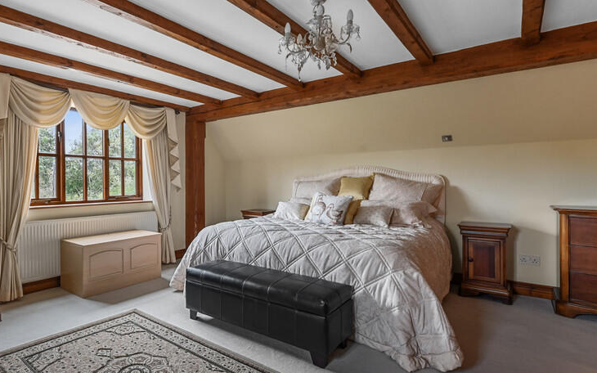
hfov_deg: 82.2
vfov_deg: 59.6
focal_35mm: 20
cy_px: 173
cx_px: 200
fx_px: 325
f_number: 8
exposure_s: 1.6
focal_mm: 14
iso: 400
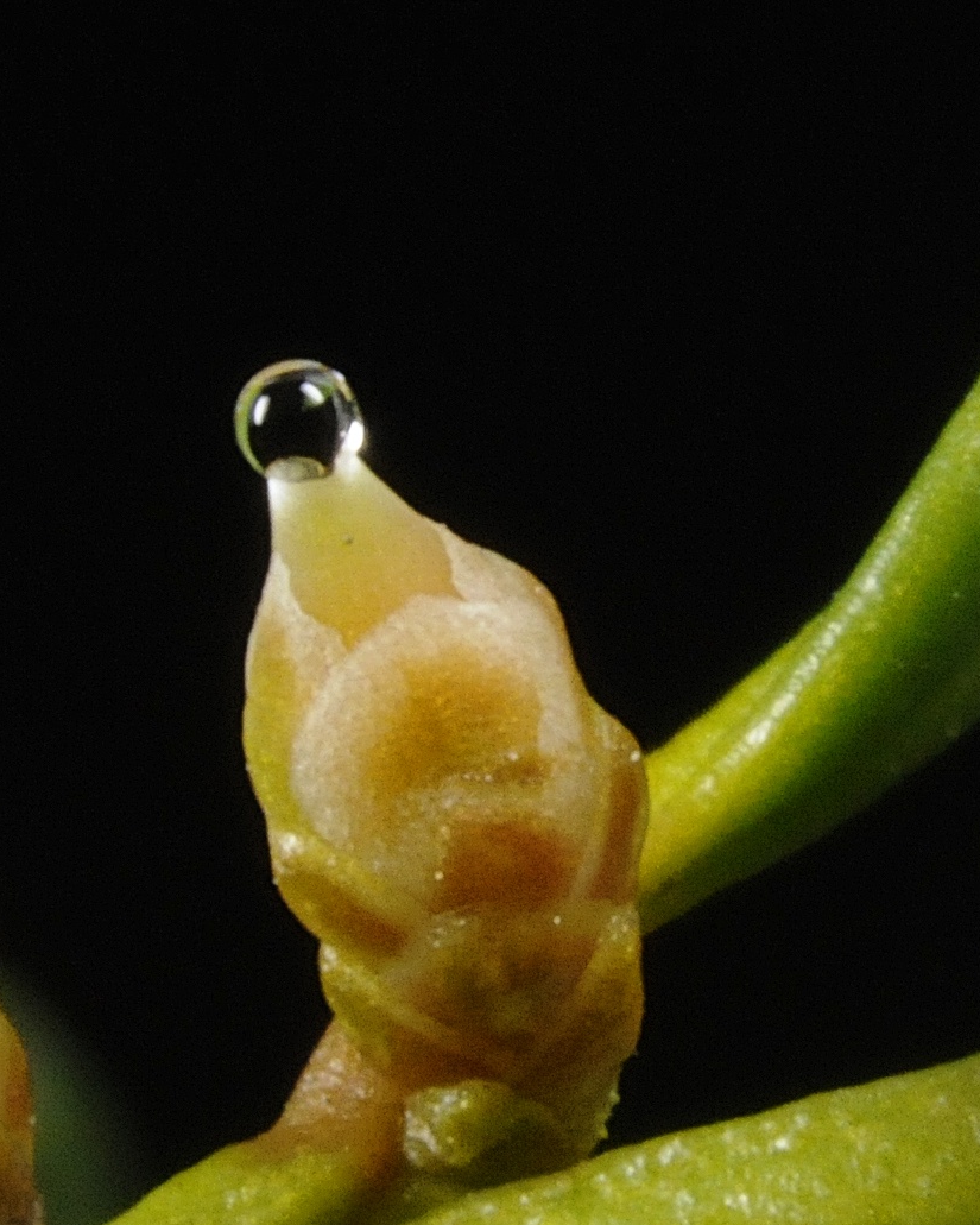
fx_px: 8265
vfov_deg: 8.5
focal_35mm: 228
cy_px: 459
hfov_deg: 6.8
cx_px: 660
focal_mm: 52
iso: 2000
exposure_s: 1/320
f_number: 32
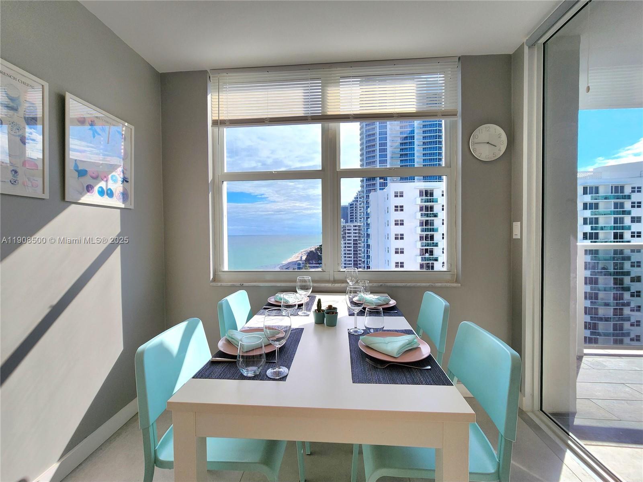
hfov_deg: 106.2
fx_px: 241
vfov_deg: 89.9
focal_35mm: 13
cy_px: 241
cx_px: 322
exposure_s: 1/909
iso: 50
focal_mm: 2.2
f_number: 2.2
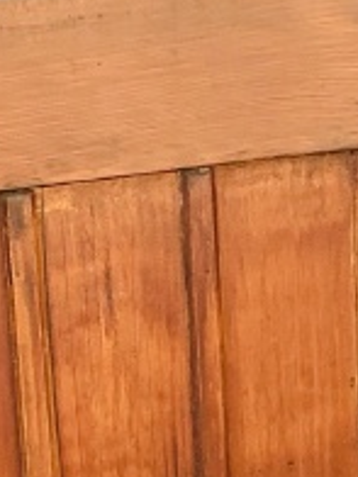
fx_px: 2193
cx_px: 830
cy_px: 56
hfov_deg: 8.6
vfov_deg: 12.3
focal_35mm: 159
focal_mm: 4.25
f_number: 1.8
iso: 64
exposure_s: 1/121
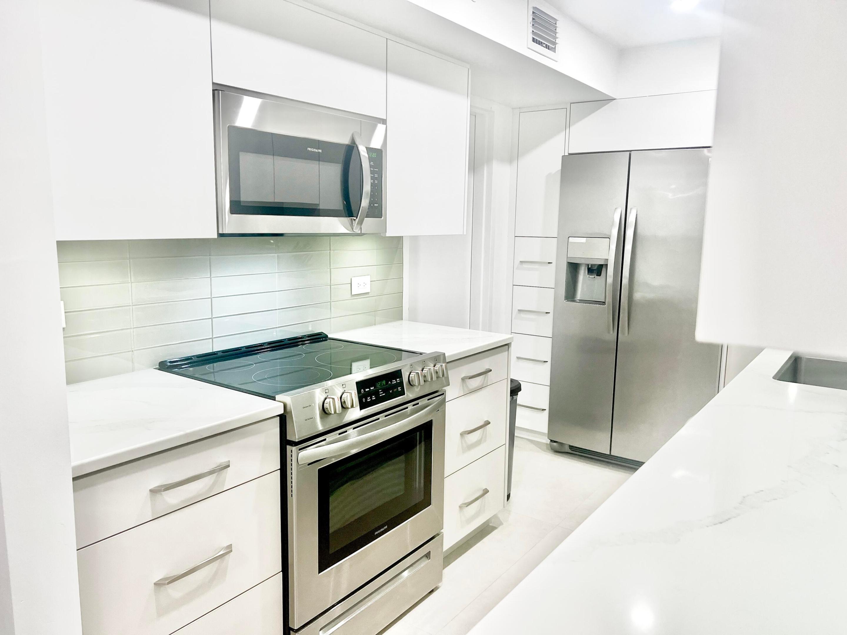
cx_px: 424
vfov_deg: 53.1
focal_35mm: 26
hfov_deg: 67.3
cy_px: 318
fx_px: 636
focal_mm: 5.7
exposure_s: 1/120
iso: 125
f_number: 1.5
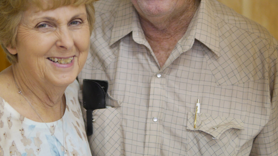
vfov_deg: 13.1
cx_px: 104
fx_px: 678
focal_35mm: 92
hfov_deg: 23.1
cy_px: 48
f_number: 1.4
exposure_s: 1/125
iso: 500
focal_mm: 25
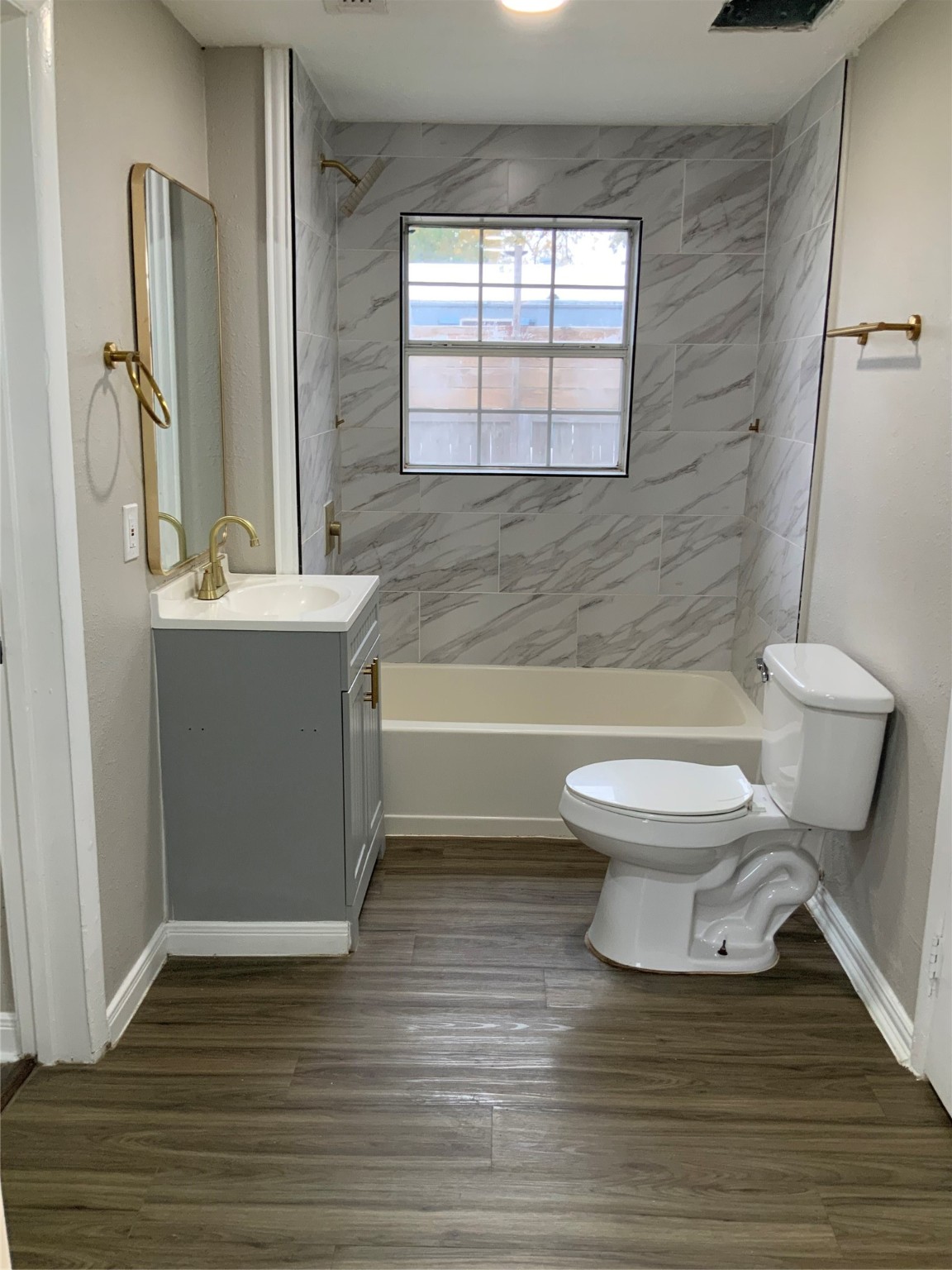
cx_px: 476
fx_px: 1063
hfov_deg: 48.2
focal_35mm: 29
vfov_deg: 61.7
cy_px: 635
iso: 64
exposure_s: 1/60
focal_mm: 3
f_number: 1.8
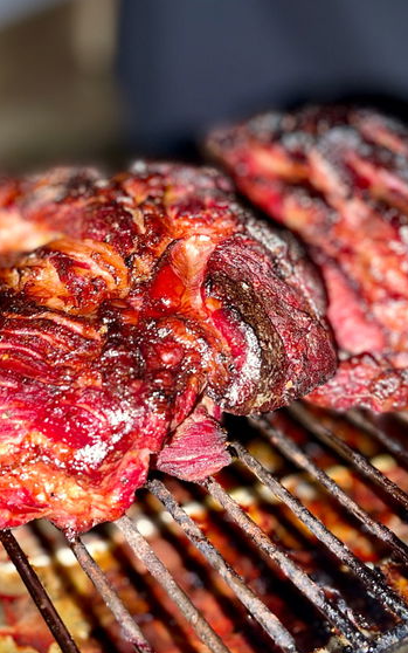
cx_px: 194
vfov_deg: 52.7
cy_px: 328
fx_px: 658
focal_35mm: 37
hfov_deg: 34.4
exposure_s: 1/18
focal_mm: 5.1
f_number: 1.6
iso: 40
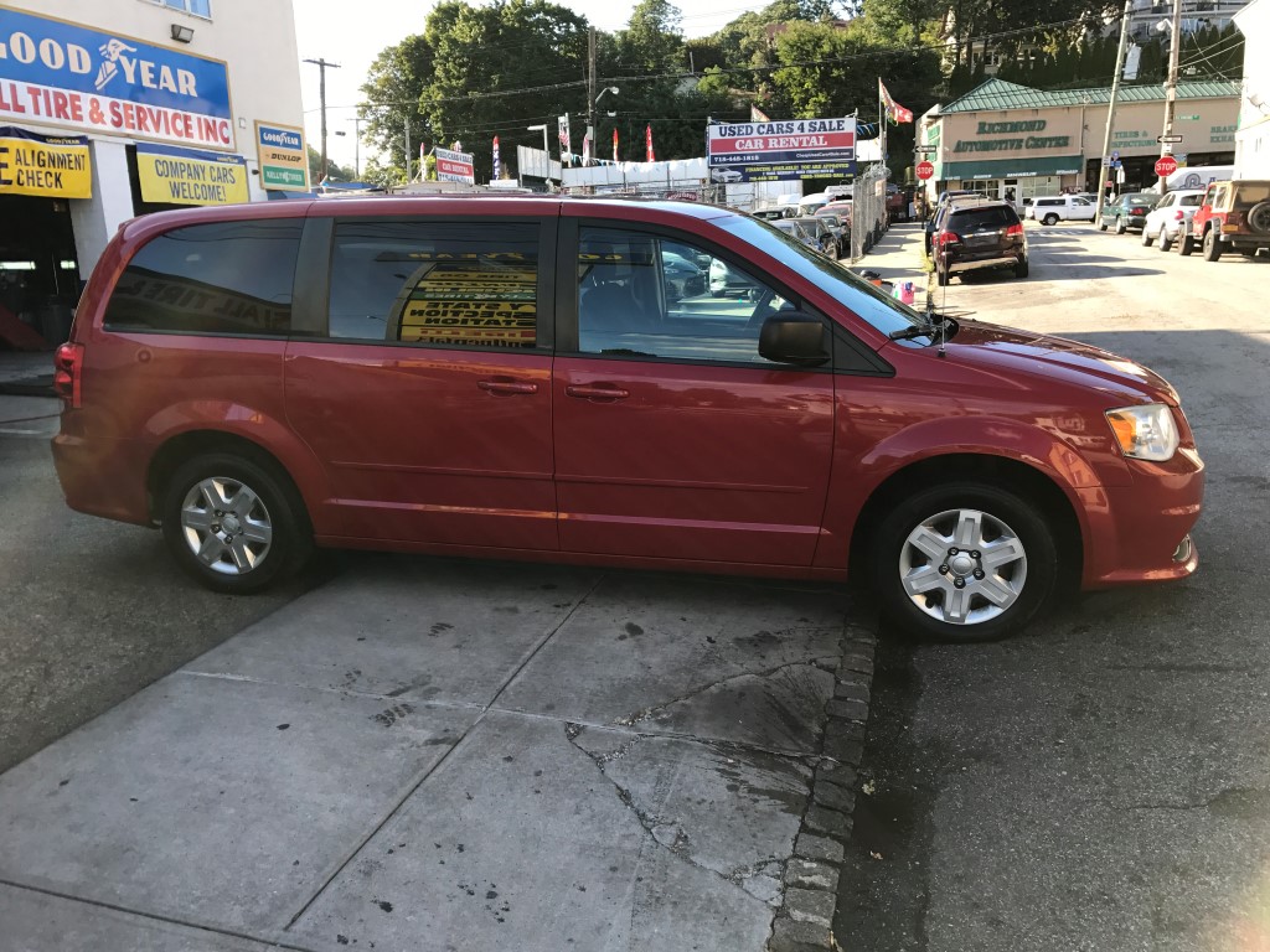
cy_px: 476
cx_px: 635
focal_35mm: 28
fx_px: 1027
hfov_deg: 63.4
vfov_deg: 49.7
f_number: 1.8
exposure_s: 1/404
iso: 20
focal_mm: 3.99
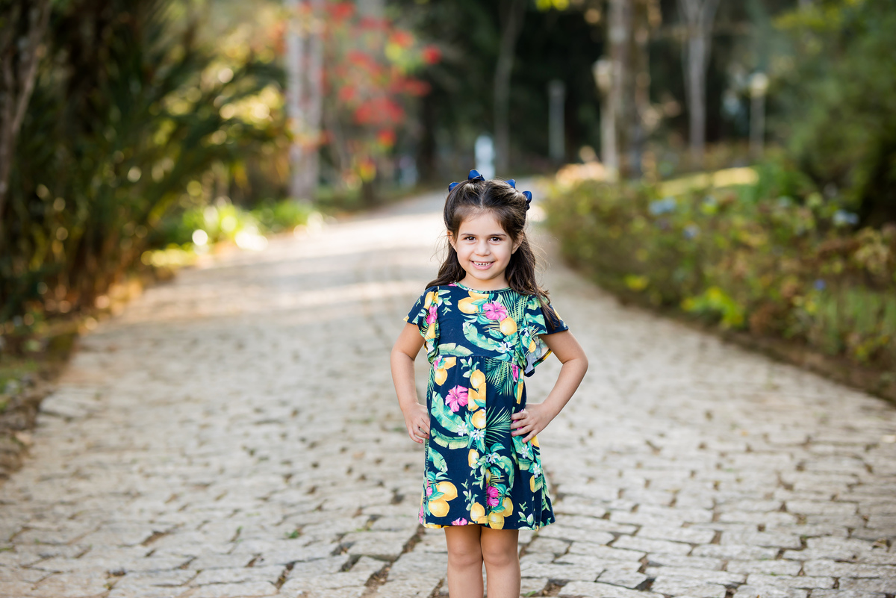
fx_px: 2116
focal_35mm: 85
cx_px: 448
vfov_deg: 16.1
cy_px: 299
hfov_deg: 23.9
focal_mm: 85
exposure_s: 1/350
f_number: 2
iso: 250
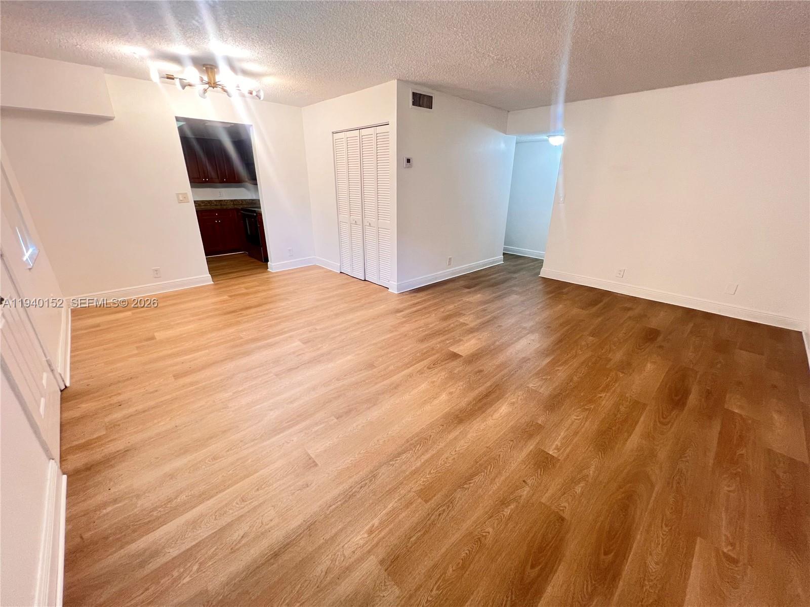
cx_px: 405
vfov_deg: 89.9
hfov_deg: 106.2
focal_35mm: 13
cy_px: 304
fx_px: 304
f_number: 1.8
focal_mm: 1.57
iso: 200
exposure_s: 1/60
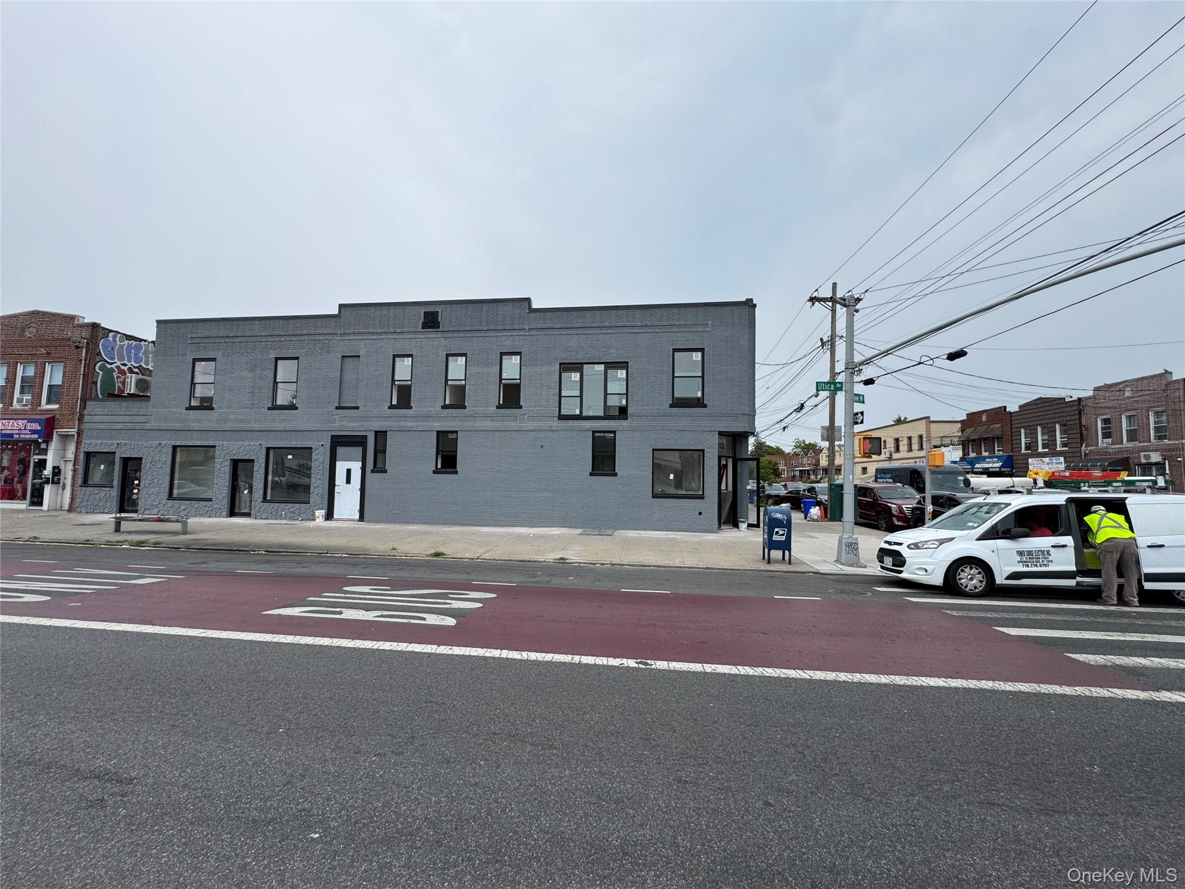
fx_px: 479
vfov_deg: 85.7
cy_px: 444
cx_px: 592
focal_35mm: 14
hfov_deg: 102.1
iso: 40
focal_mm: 2.22
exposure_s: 1/727
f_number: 2.2
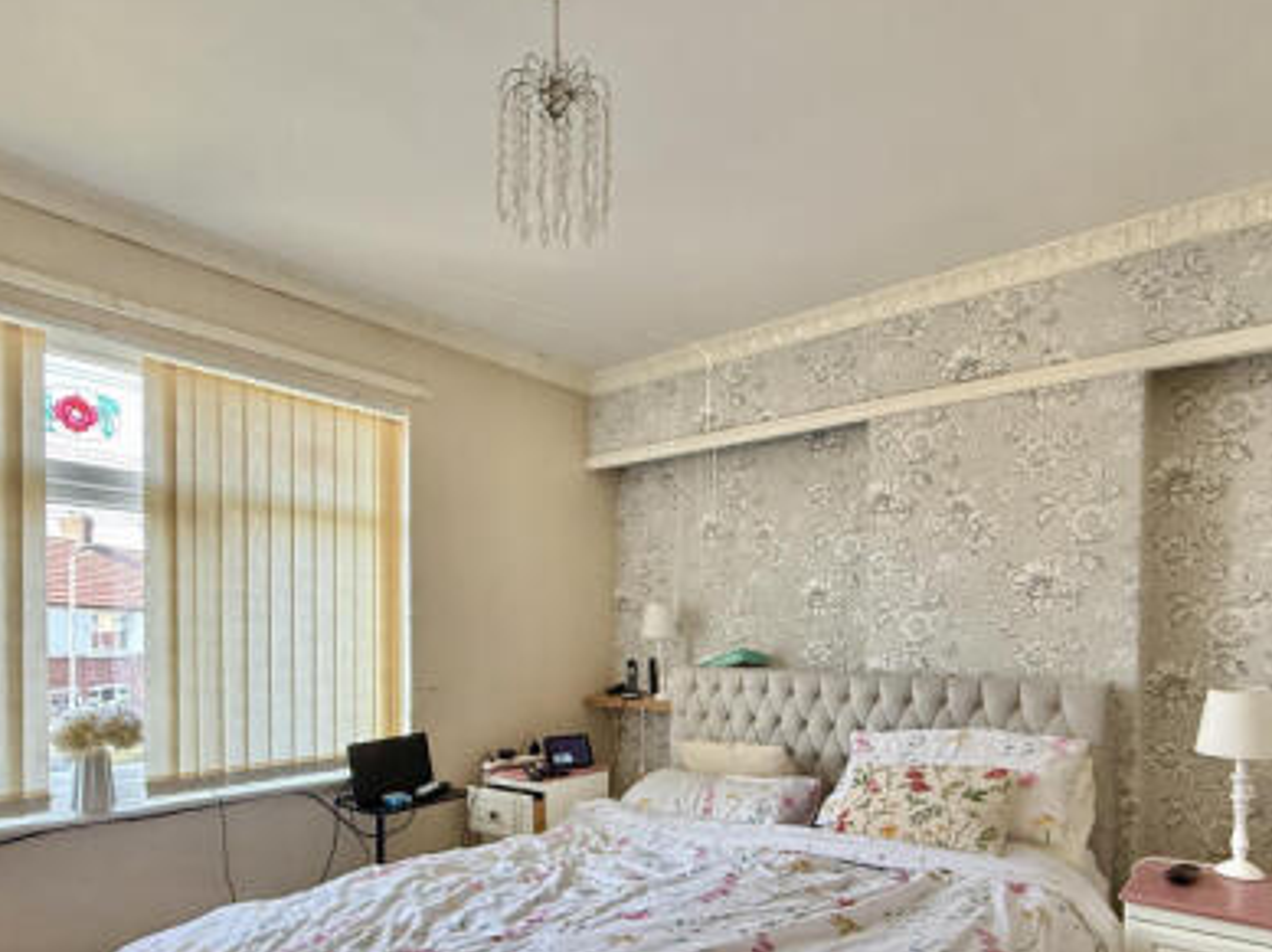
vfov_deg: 61.5
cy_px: 649
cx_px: 659
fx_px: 771
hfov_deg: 79.0
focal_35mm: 21
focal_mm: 2.22
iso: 125
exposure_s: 1/99
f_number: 2.2
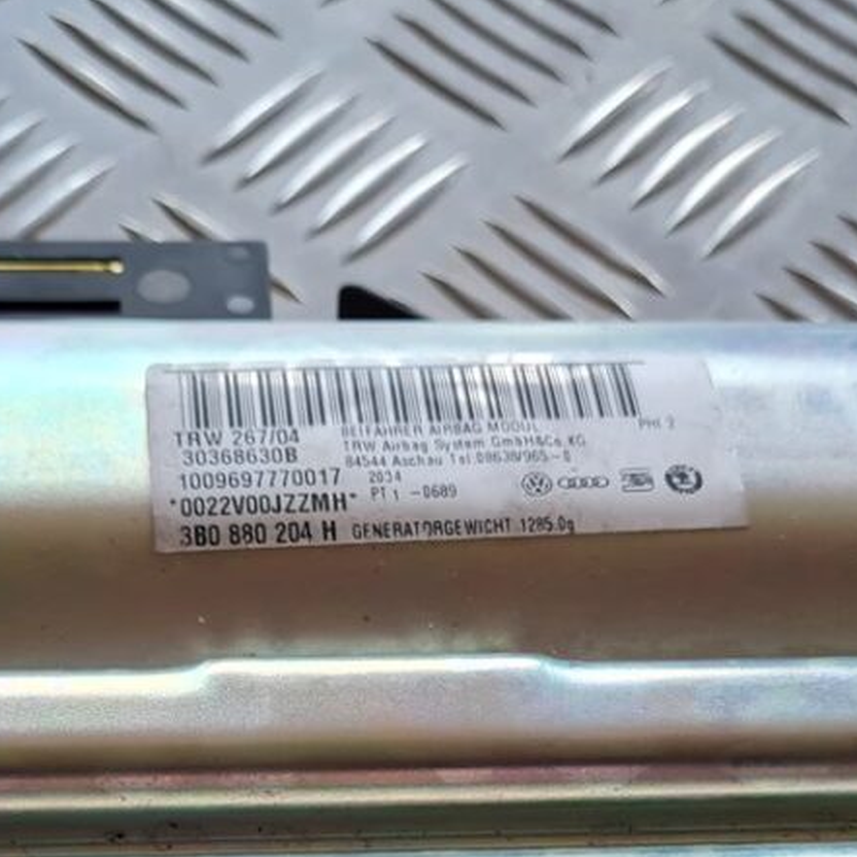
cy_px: 886
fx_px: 2045
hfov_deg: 23.6
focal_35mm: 73
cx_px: 282
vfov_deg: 22.6
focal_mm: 5.4
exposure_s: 1/100
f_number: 1.8
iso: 64
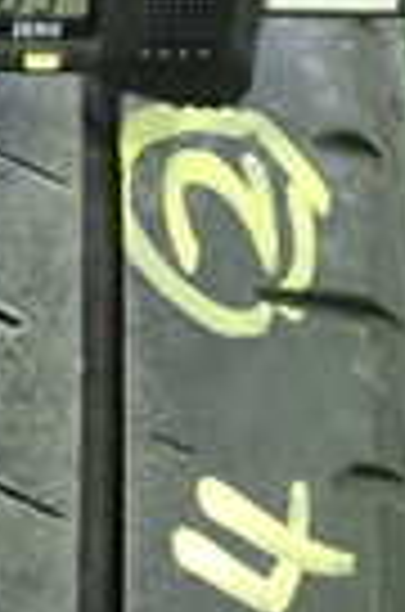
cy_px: 450
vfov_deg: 14.8
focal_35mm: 138
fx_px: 2341
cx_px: -378
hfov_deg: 9.3
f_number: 2.3
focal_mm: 5.4
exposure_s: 1/30
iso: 800
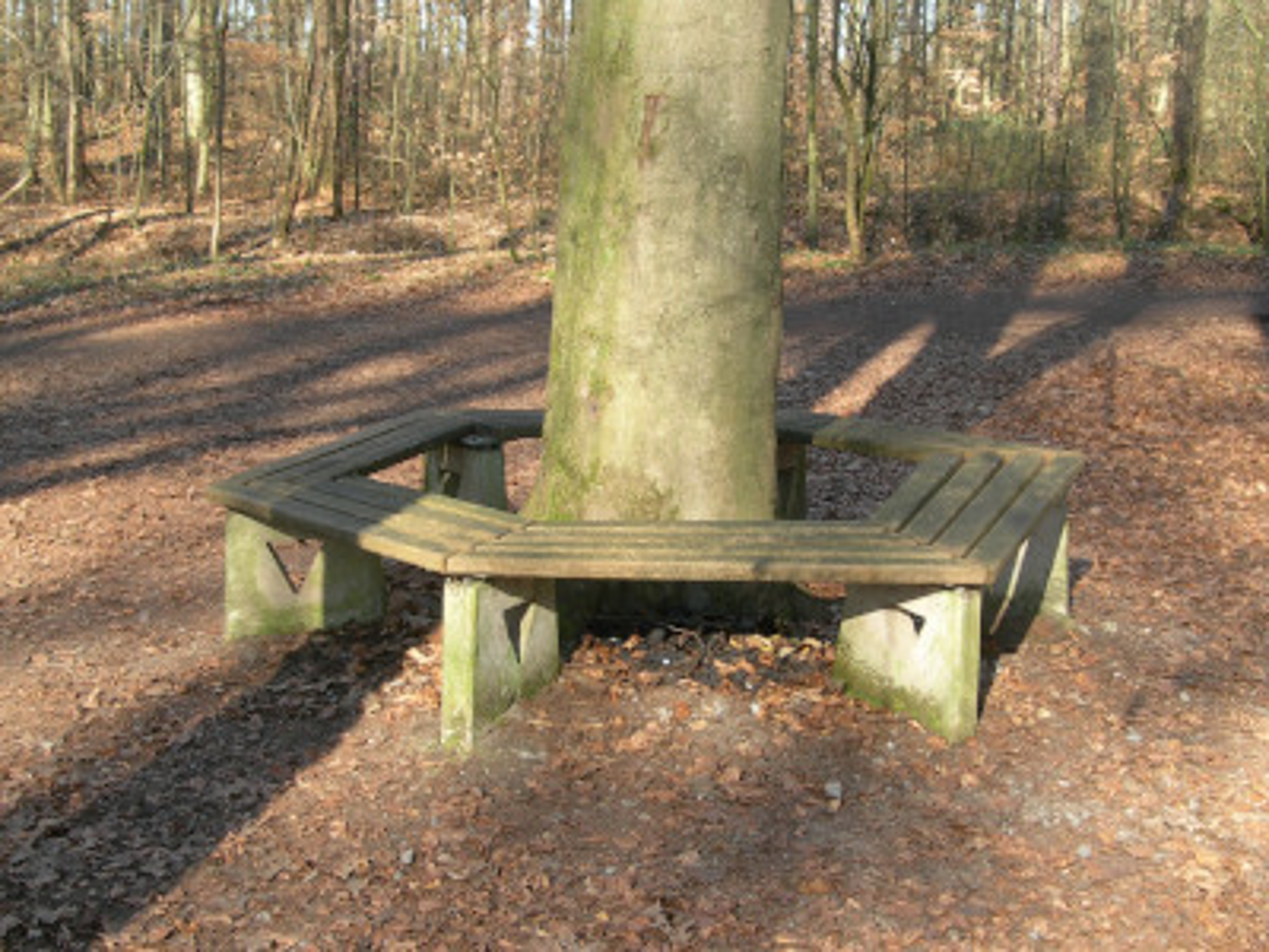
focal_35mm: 38
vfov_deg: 37.7
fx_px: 1393
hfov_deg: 49.0
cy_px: 476
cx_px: 634
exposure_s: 1/57.2
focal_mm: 7.8
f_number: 4.8
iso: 50
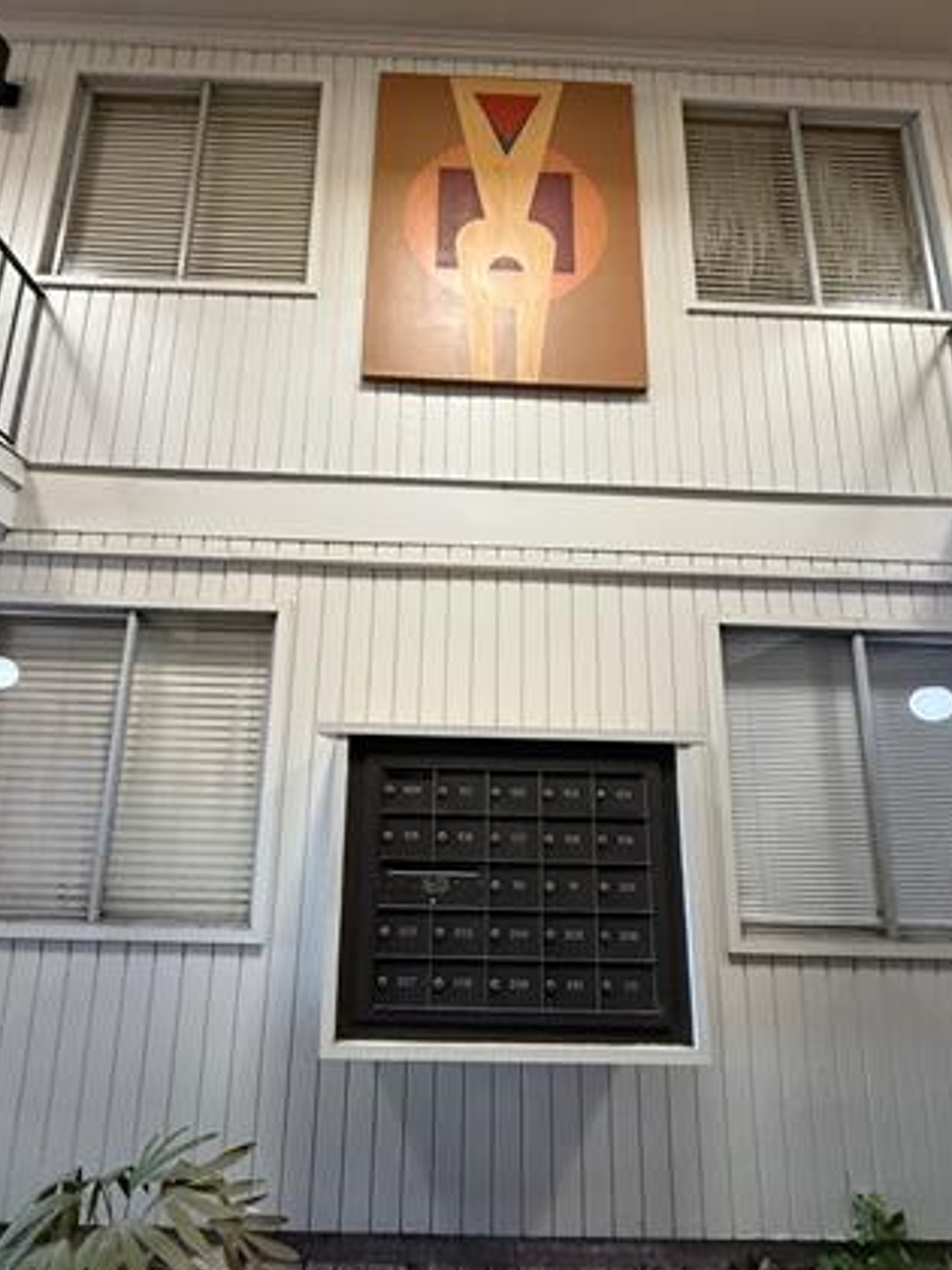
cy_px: 662
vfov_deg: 94.4
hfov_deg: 77.9
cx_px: 429
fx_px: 587
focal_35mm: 16
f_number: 2.2
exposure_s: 1/60
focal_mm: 2.22
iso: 250
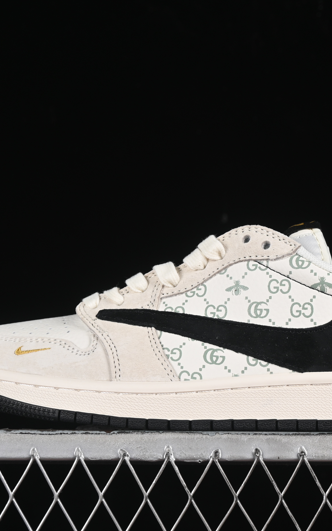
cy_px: 266
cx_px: 209
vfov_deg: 18.1
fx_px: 1664
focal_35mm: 115
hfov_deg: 11.4
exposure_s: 1/80
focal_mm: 50
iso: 160
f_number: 8
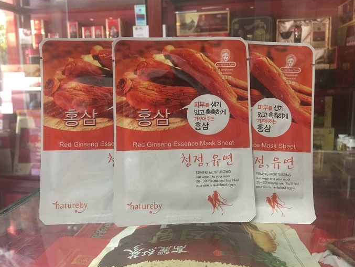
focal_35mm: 30
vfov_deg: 46.8
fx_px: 308
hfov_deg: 60.0
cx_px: 179
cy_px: 132
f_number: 2.2
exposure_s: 1/17
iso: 80
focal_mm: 4.15
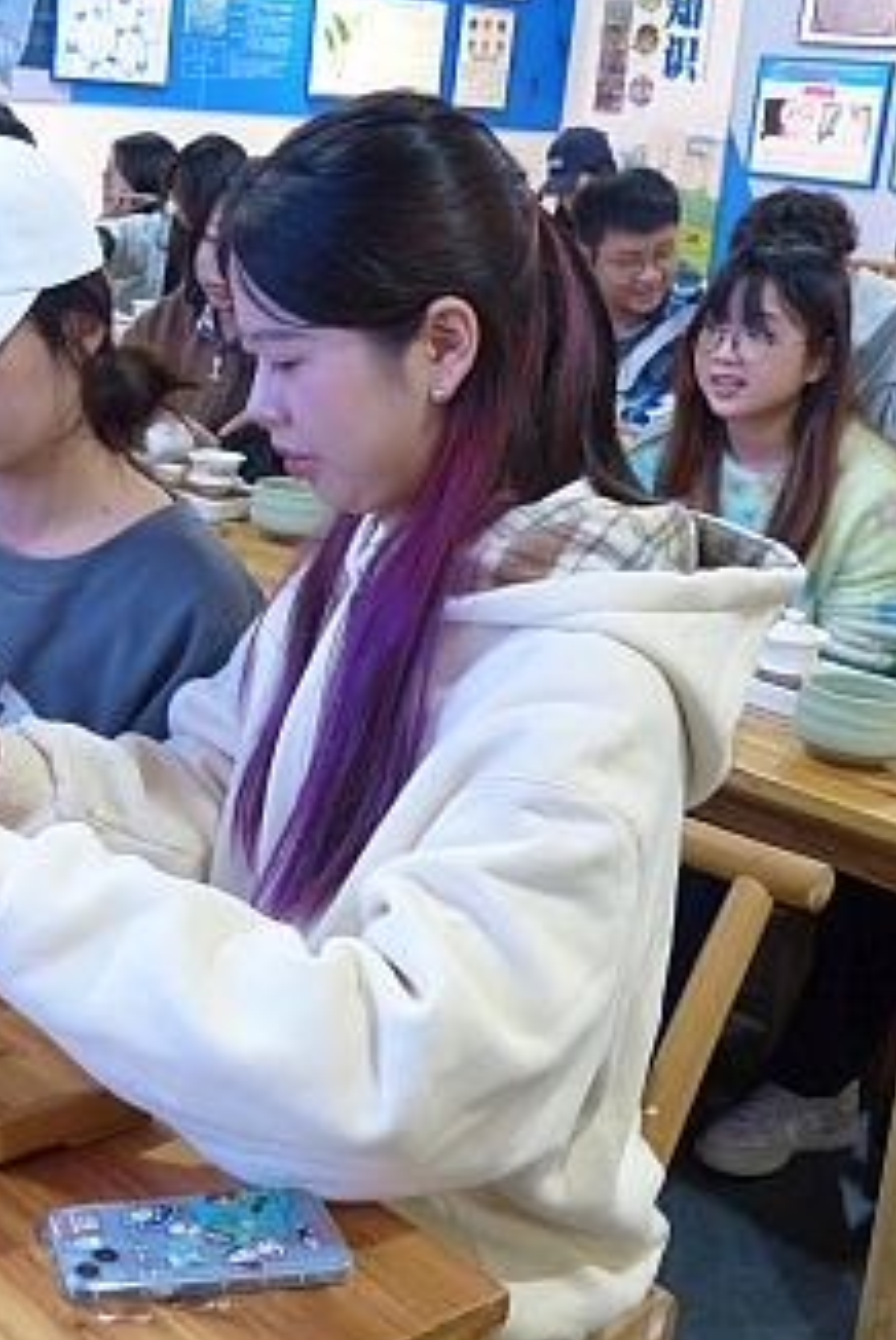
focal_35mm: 51
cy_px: 717
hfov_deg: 26.0
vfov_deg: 38.8
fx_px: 1900
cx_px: 156
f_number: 2.8
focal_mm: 5.7
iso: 400
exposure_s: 1/30
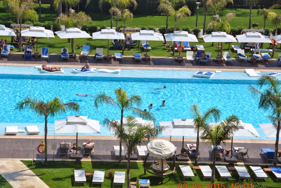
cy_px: 100
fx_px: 1016
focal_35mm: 130
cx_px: 130
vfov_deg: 10.6
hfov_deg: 15.7
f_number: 6.3
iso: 100
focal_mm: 80
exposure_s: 1/640
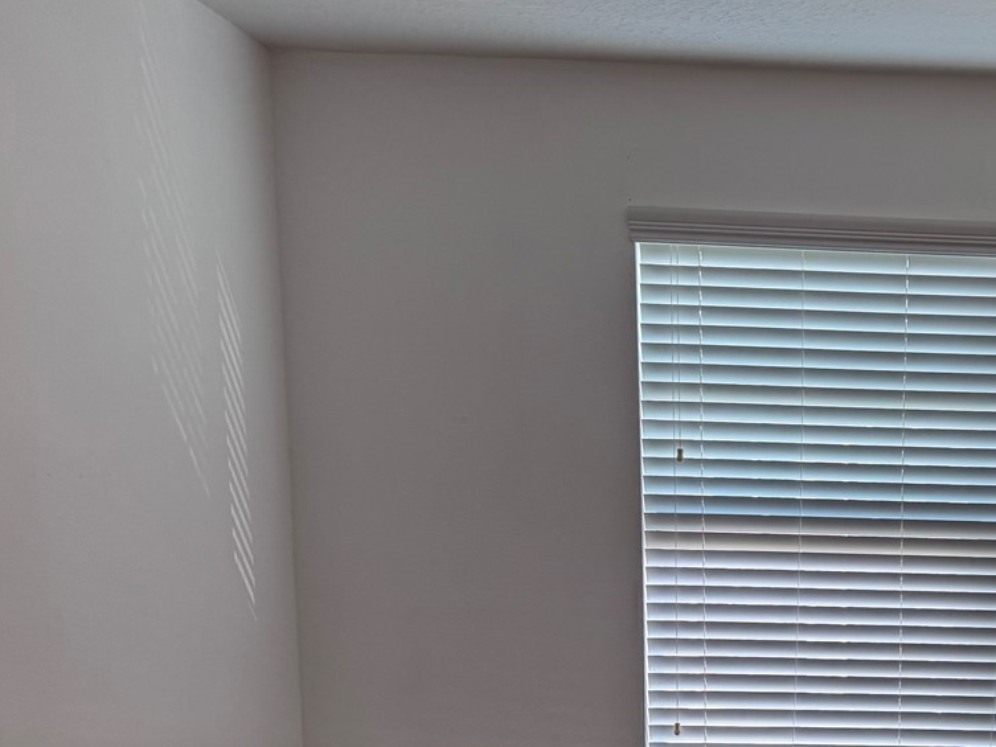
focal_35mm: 51
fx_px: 1468
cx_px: 966
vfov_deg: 27.3
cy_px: 713
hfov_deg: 34.5
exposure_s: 1/120
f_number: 1.78
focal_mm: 6.76
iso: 125
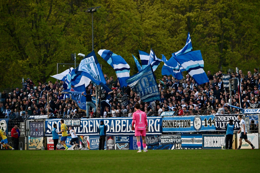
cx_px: 130
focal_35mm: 220
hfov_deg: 9.4
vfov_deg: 6.2
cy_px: 86
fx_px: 1589
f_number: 5.3
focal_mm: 220
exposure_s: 1/1600
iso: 2500
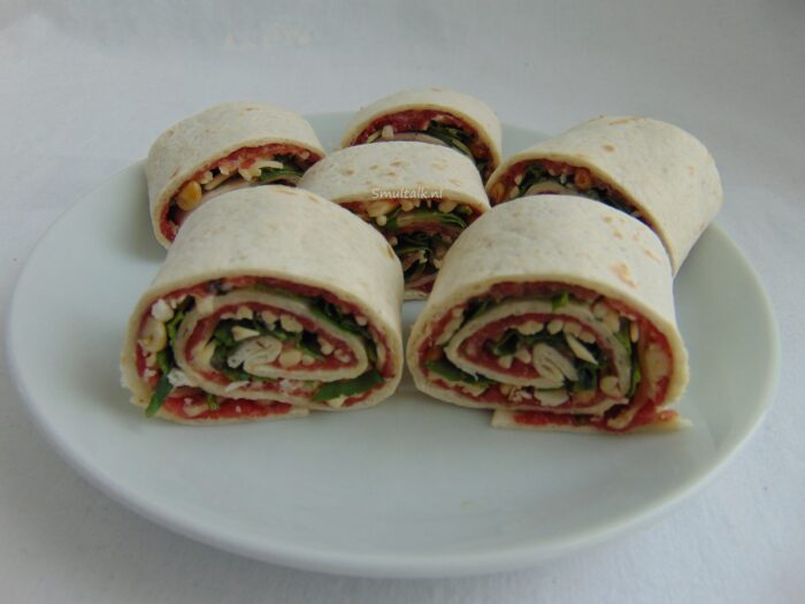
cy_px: 302
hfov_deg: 69.4
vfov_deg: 54.9
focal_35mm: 25
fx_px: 581
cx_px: 402
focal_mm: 4.5
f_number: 3
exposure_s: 1/30
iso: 100
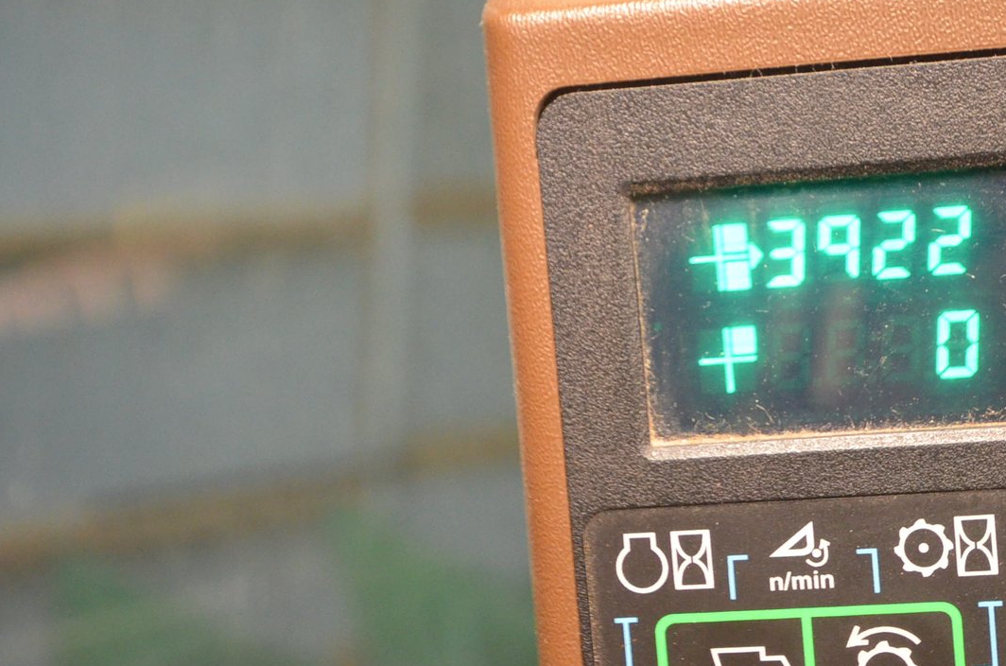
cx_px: 688
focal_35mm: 58
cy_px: 222
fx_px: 1617
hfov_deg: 34.2
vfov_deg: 23.2
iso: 3200
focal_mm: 24
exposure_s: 1/60
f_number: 4.5
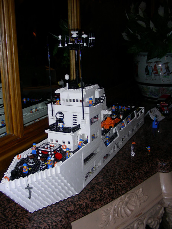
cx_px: 86
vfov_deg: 45.8
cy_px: 114
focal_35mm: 41
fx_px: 272
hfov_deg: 35.1
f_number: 3.5
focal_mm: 6.8
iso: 50
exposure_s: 1/60.1
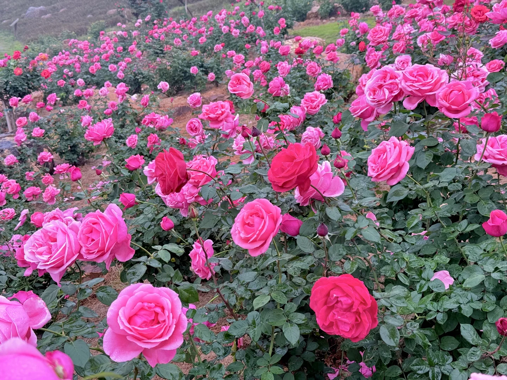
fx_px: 703
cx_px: 254
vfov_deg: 30.3
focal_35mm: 48
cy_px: 190
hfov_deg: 39.7
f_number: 1.78
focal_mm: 6.76
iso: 50
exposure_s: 1/122
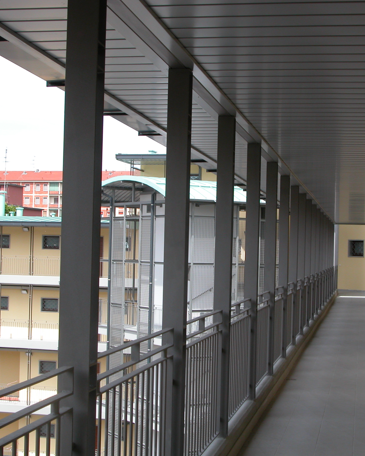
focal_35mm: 70
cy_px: 230
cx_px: 191
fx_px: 945
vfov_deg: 27.1
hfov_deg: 21.9
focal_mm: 13.7
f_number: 5.5
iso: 100
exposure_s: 1/224
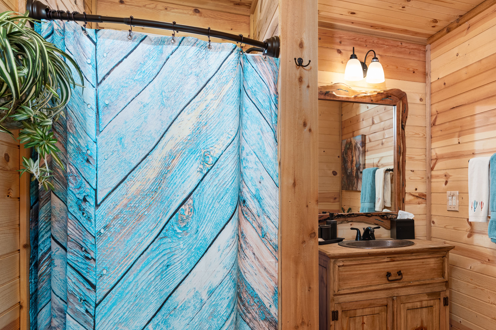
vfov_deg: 47.7
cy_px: 192
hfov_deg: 64.7
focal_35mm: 27
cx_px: 349
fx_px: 372
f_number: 5
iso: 100
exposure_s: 1.3
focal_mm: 19
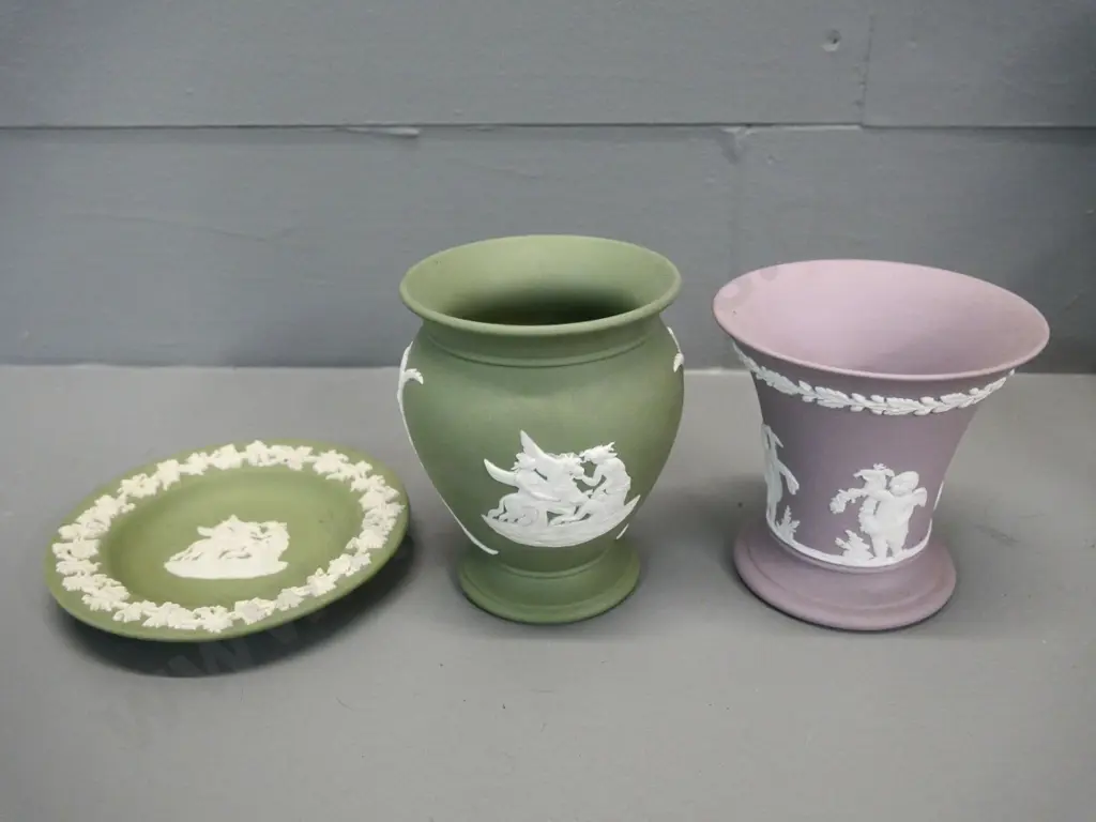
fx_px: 950
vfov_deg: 46.8
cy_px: 411
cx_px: 548
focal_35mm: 30
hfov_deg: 60.0
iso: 3200
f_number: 5.6
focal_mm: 15
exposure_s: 1/100
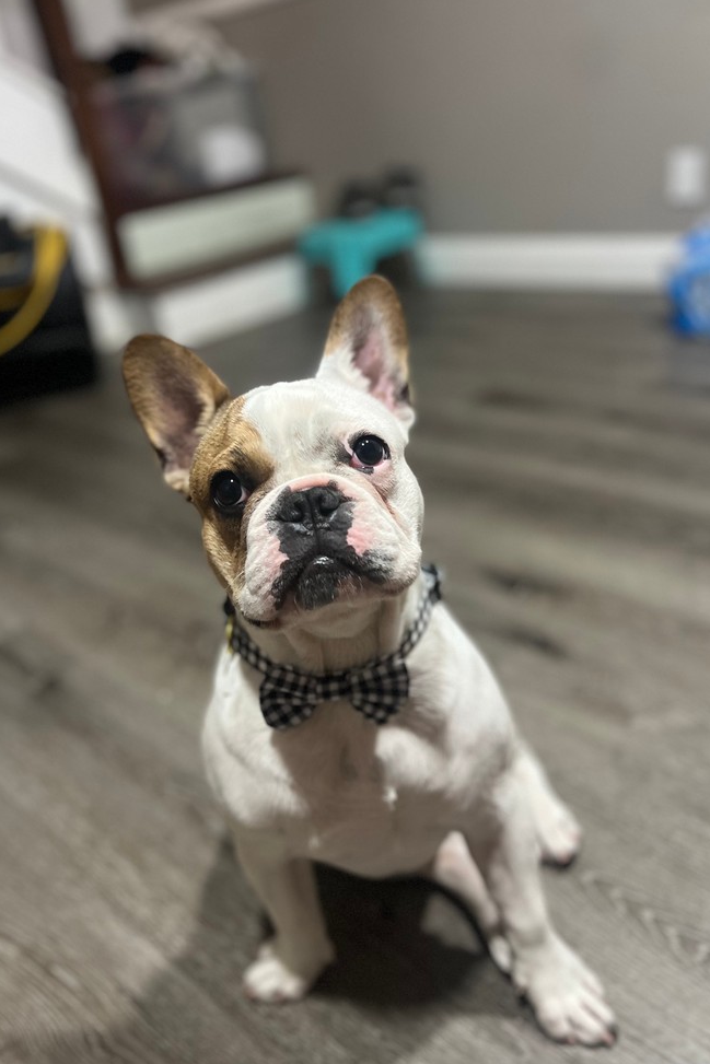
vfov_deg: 65.5
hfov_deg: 46.4
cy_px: 523
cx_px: 340
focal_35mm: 28
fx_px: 828
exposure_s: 1/40
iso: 500
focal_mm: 5.7
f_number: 1.5
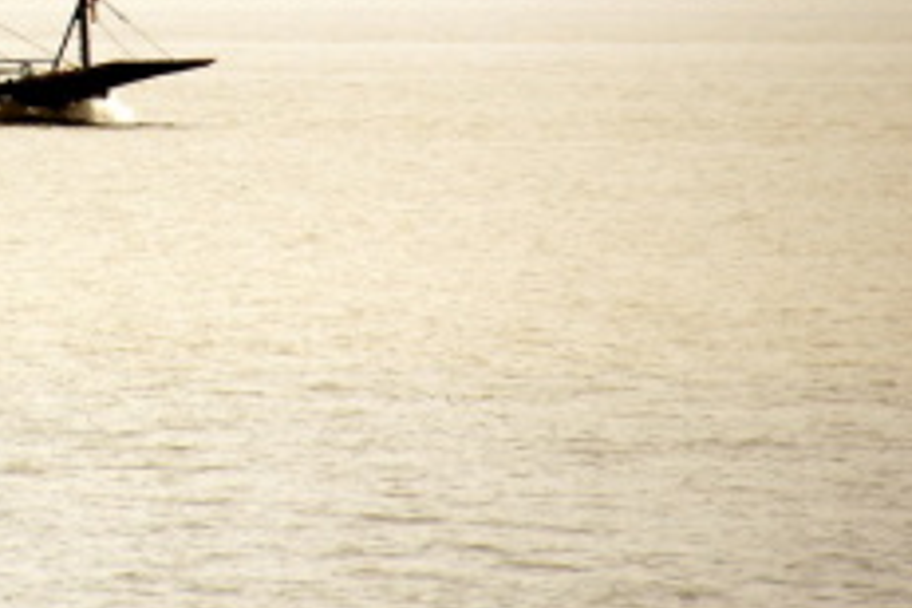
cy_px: -174
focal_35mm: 906
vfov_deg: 1.5
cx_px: -278
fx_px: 22950
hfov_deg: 2.3
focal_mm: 200
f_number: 6.3
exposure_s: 1/1250
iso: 100
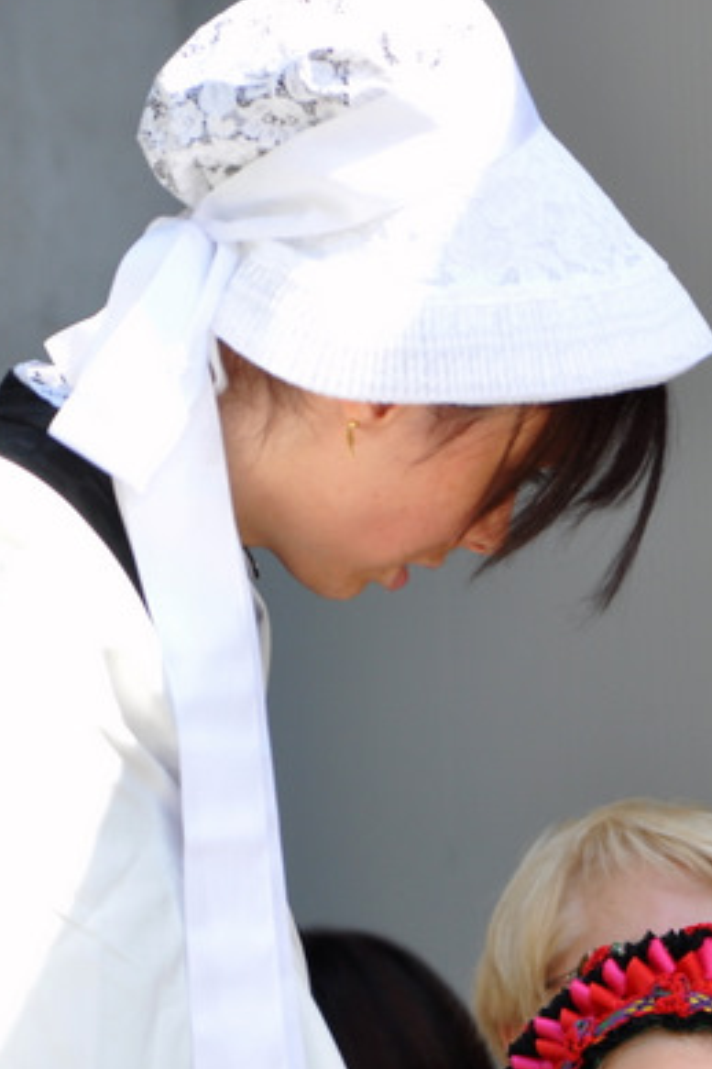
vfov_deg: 7.0
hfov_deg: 4.7
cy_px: 1055
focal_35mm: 293
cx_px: 717
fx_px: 8700
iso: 400
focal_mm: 95
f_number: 5.6
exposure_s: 1/400
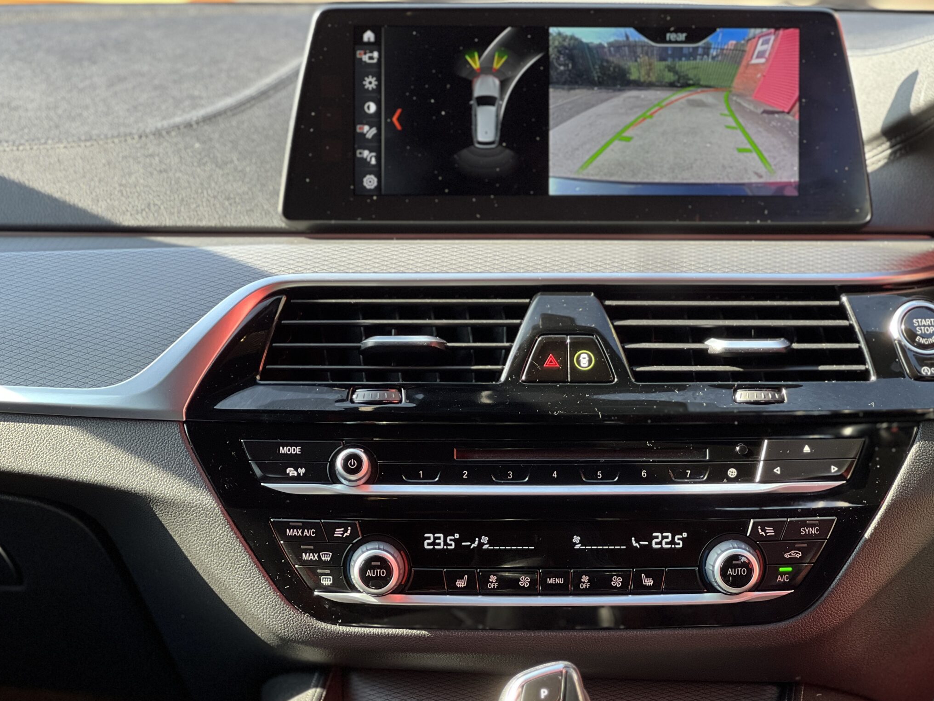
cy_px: 386
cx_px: 563
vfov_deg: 15.2
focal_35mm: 97
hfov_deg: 20.2
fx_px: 2617
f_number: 2.8
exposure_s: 1/81
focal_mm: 9
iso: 100
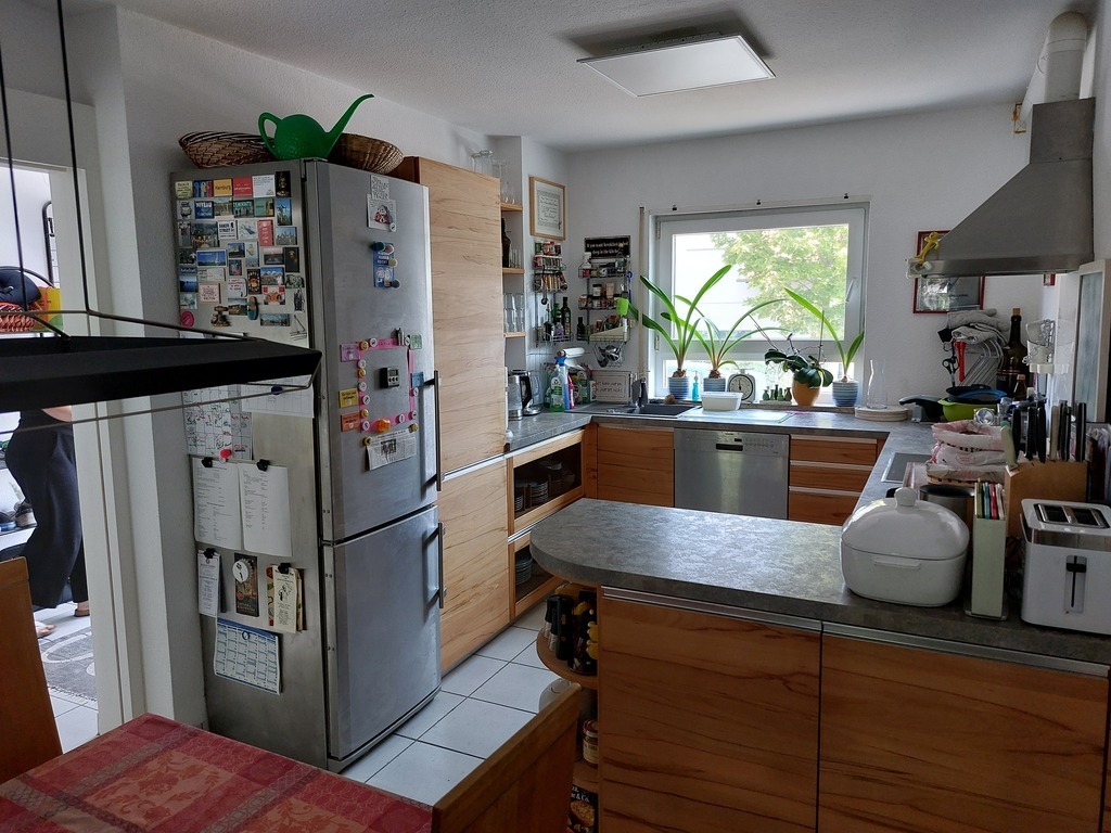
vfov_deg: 54.9
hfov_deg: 69.4
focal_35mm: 25
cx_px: 556
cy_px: 416
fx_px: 802
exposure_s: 1/60
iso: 125
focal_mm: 5.23
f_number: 1.8
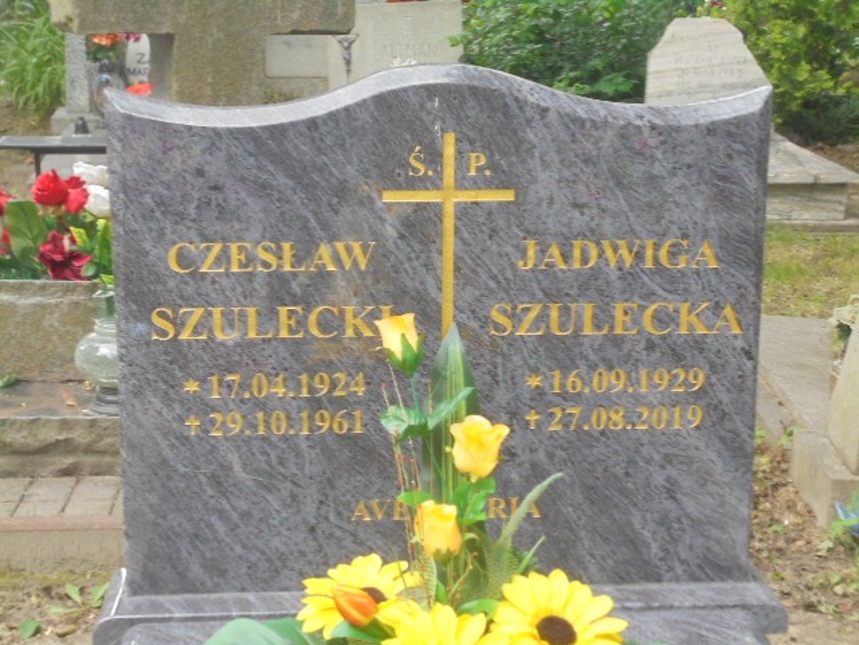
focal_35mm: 64
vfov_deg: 22.9
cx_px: 430
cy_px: 322
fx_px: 1588
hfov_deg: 30.3
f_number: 5.6
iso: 200
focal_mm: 11.5
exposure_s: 1/30
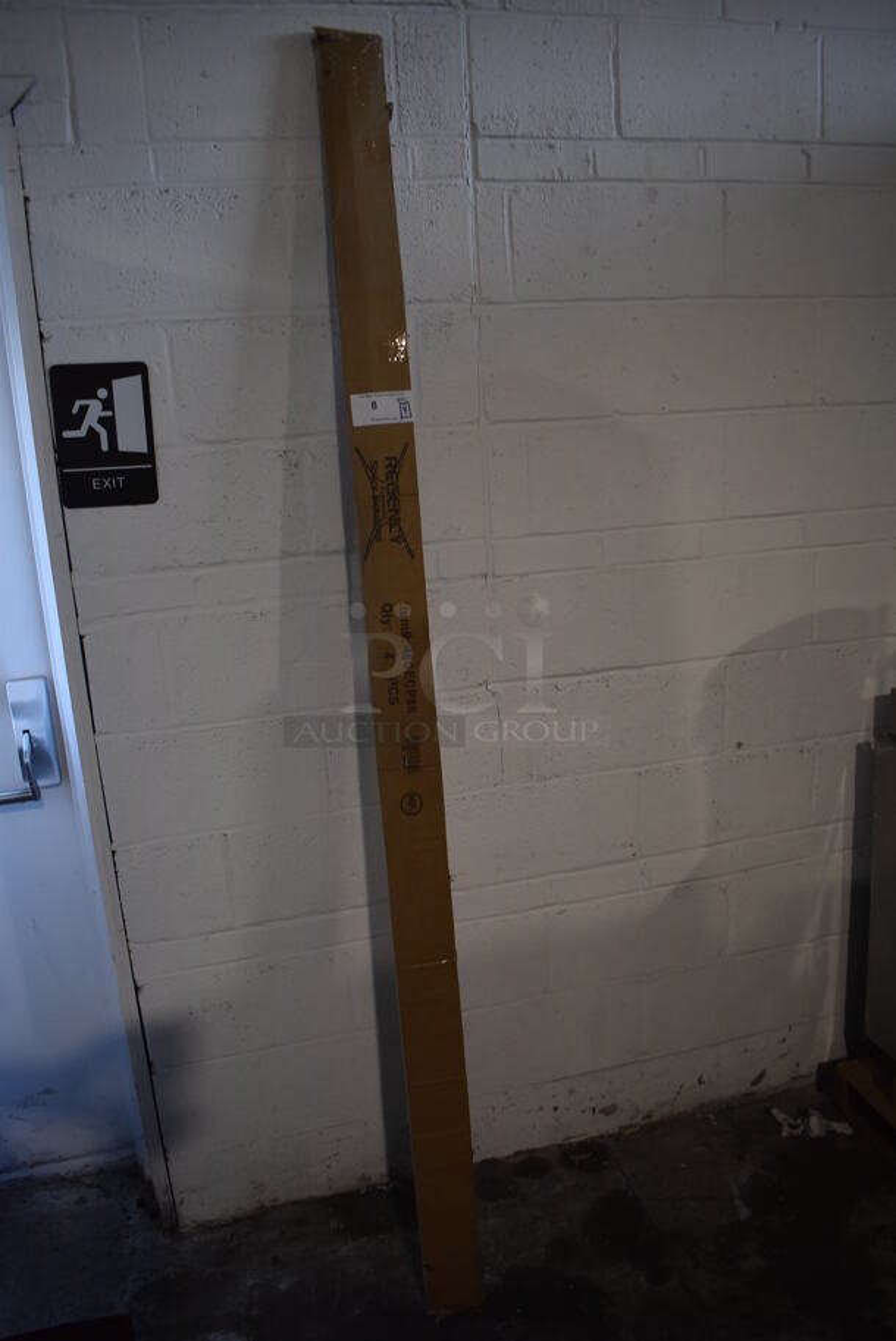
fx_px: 1006
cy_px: 670
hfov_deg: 48.0
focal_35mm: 27
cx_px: 448
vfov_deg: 67.3
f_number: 3.5
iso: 800
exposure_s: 1/125
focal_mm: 18
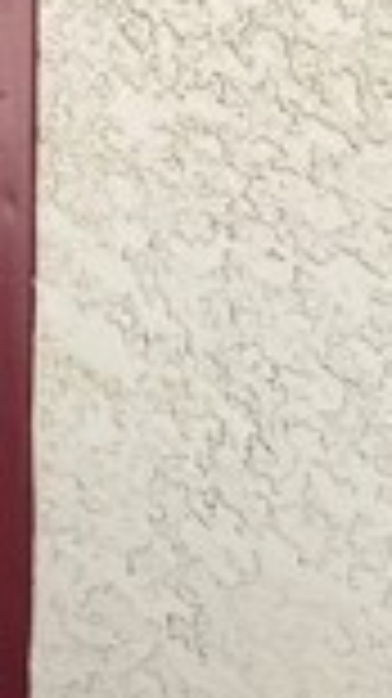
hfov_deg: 7.6
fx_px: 2591
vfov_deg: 13.2
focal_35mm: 140
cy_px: -712
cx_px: -757
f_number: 1.6
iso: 32
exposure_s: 1/231
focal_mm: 4.2
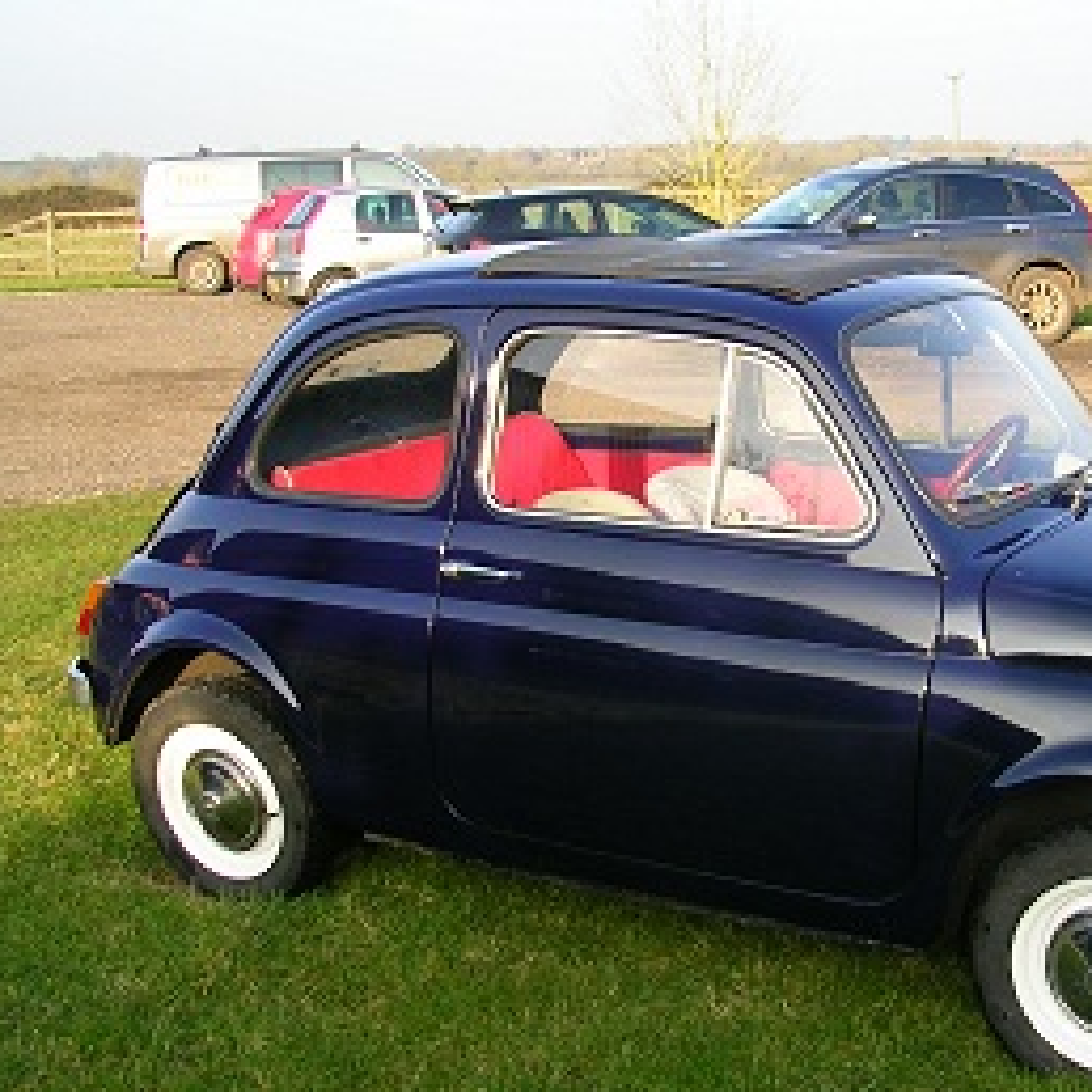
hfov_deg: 32.4
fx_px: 1856
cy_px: 567
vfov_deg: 32.8
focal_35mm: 52
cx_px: 766
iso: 50
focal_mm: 5.8
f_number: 2.8
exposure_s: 1/261
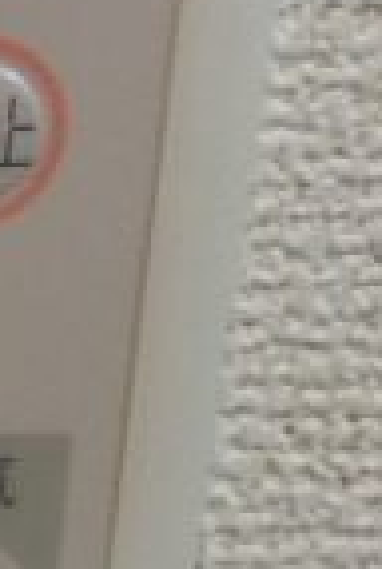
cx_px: -549
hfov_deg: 10.2
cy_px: 450
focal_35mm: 116
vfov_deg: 17.5
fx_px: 1837
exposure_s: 1/50
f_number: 3.5
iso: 400
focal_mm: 4.5
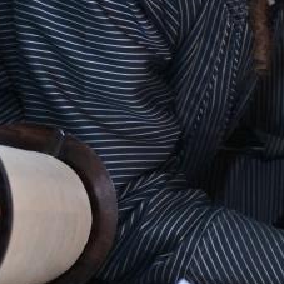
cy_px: -3
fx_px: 1708
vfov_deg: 9.4
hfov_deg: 8.9
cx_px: 607
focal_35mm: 184
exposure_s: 1/200
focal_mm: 48
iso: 800
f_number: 4
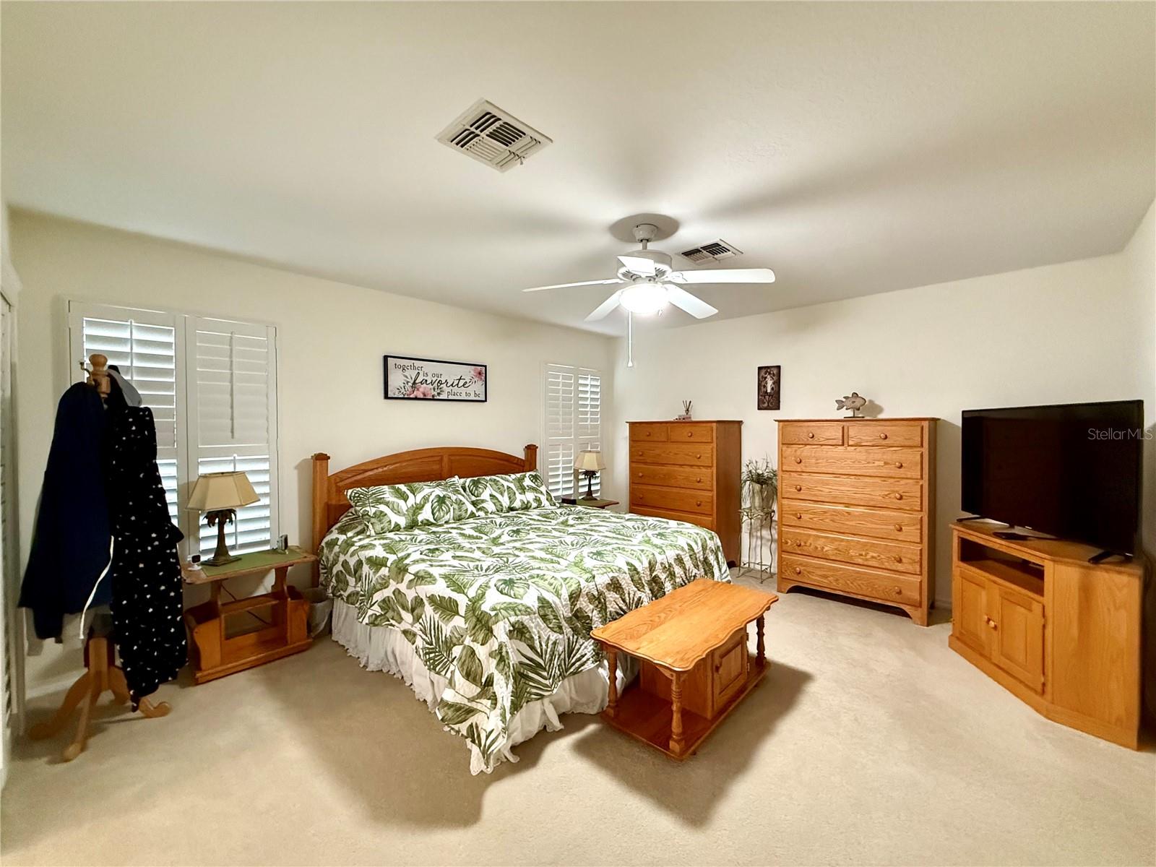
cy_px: 434
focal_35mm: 14
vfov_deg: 85.7
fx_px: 468
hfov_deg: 102.1
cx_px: 578
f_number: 2.2
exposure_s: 1/60
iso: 800
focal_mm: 2.22
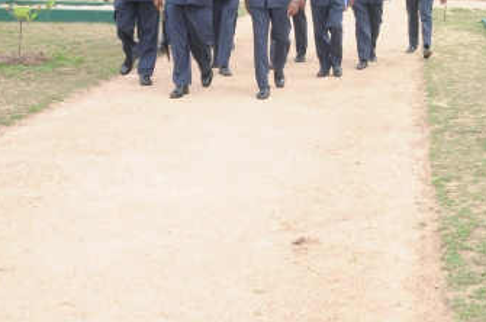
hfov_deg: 27.5
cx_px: 490
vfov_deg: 19.3
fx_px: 930
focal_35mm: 69
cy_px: 33
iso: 400
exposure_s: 1/200
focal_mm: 22
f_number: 11
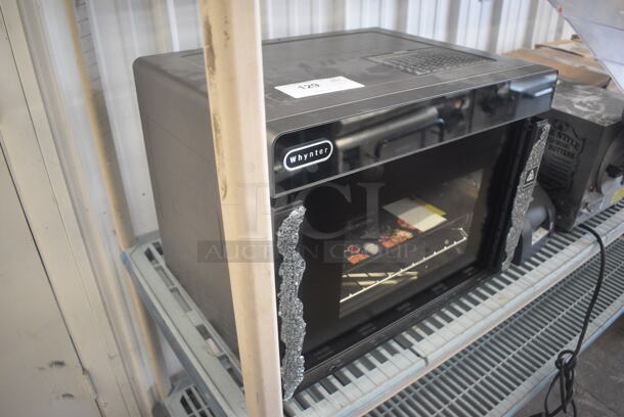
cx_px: 312
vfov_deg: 48.0
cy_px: 208
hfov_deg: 67.3
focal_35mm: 27
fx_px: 468
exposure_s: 1/125
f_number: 3.5
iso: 2000
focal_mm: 18
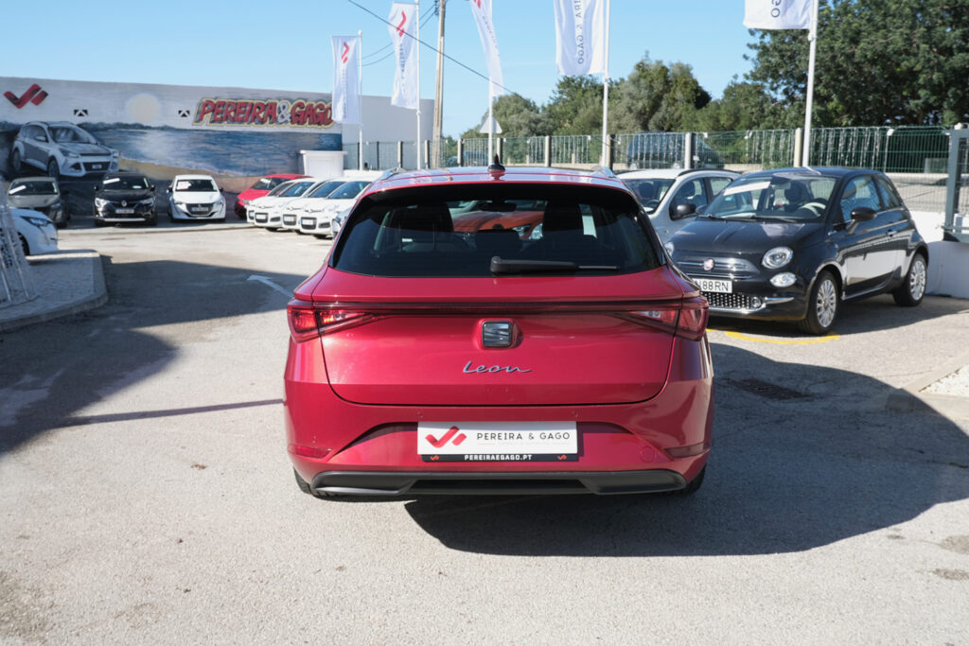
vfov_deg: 41.1
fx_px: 861
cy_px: 323
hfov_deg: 58.7
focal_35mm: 32
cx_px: 484
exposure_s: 1/160
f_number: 9
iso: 160
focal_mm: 21.5
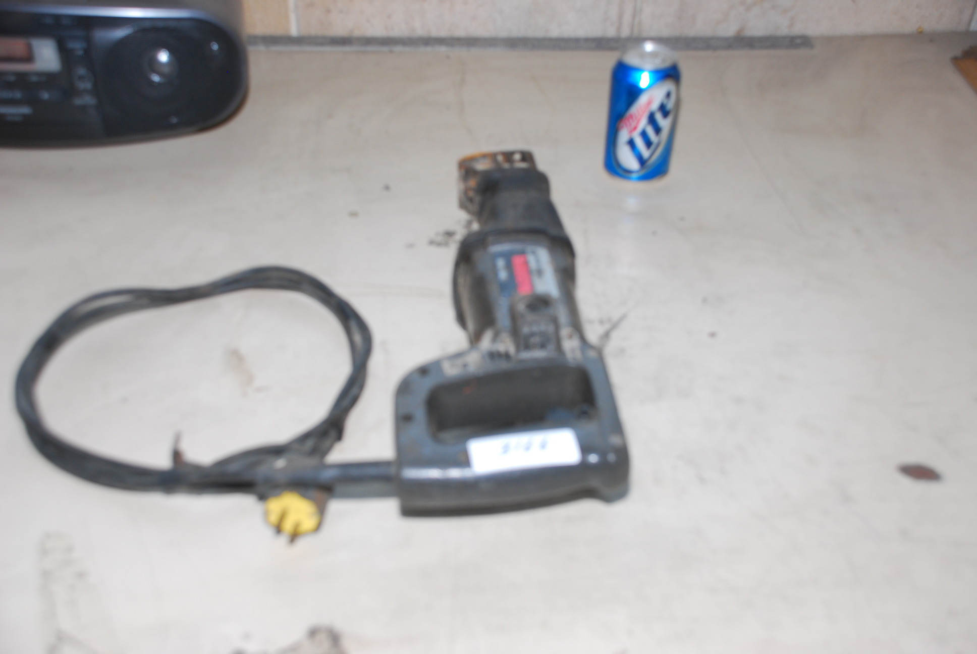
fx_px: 1141
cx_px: 488
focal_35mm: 42
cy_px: 327
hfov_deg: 46.3
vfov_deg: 32.0
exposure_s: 1/60
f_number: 5
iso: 200
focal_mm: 28
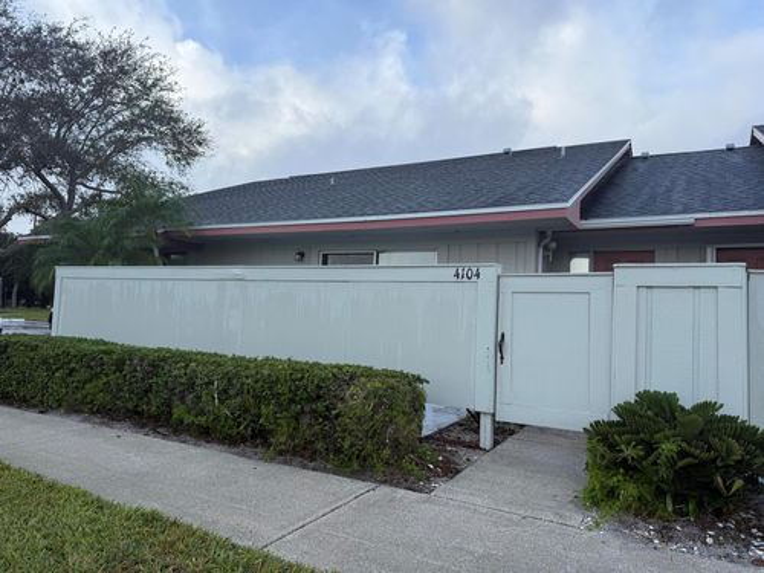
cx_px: 382
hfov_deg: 71.6
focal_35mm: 24
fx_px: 530
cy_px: 286
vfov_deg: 56.8
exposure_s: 1/1493
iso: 80
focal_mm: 6.76
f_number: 1.78
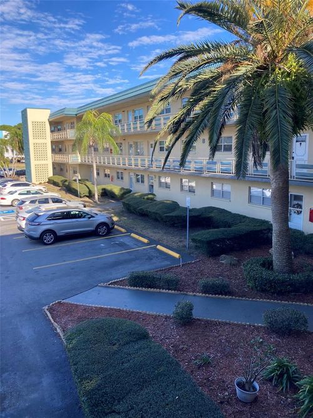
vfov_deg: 63.5
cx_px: 156
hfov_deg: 49.7
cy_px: 209
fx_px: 338
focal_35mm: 28
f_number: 1.8
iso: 20
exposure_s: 1/649
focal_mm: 3.99
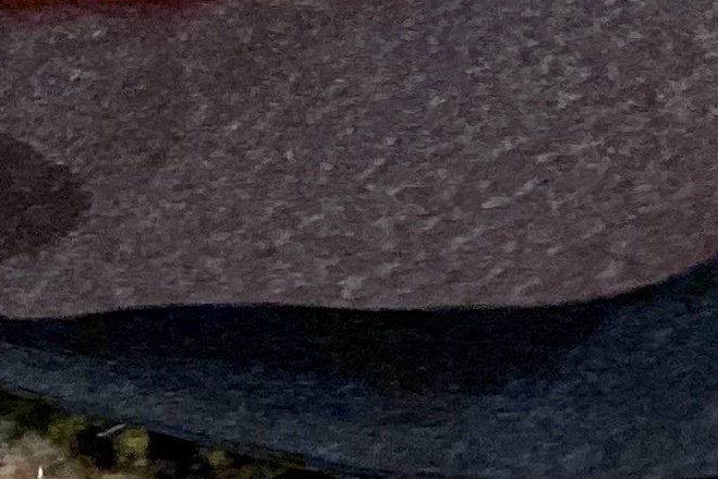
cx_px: 51
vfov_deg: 7.3
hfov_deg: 12.6
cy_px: -1046
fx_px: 3232
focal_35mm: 162
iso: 800
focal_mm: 4.25
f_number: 1.8
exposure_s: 1/30
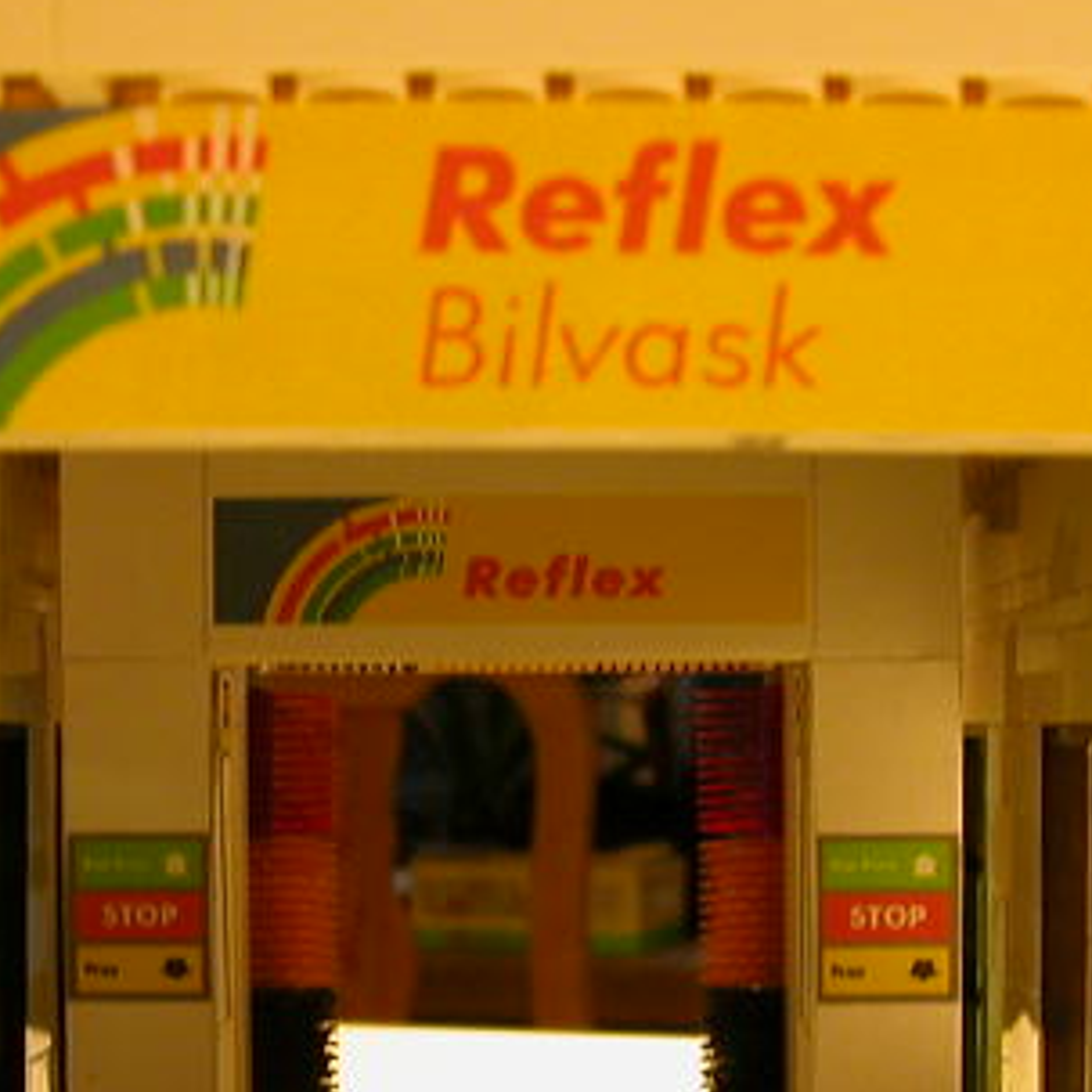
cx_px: 505
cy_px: 786
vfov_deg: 24.8
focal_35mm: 69
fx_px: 2463
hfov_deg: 25.0
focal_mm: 5.6
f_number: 2.7
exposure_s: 1/9.6
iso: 100
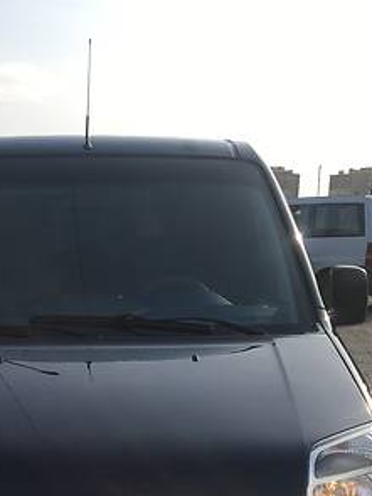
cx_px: 98
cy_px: 476
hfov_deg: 24.6
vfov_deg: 30.8
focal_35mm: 59
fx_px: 846
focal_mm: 4.2
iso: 25
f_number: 2.2
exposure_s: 1/950
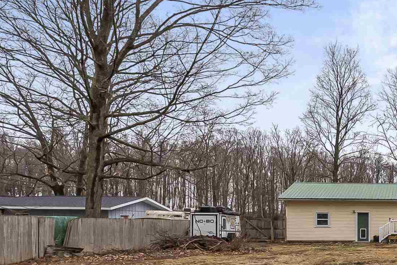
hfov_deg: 37.8
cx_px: 445
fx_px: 466
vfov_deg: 30.9
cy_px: 211
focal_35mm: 42
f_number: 18
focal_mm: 15.1
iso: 800
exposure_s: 1/125
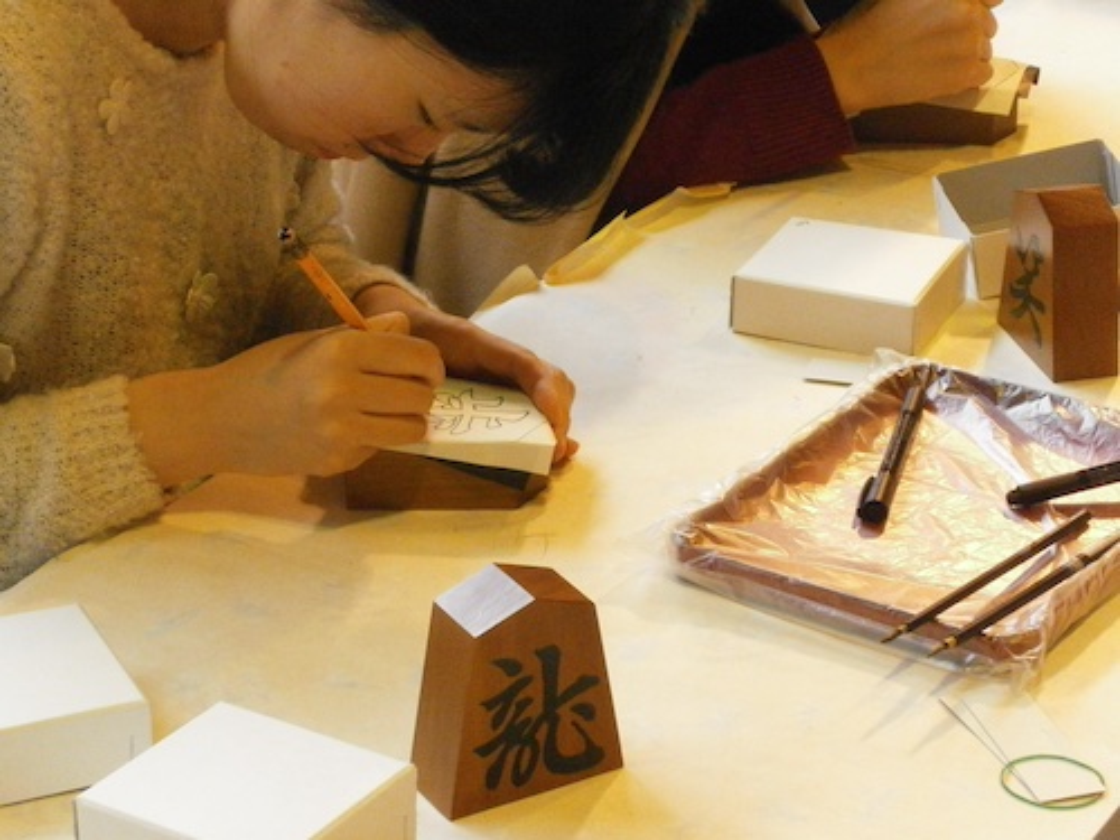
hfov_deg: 18.2
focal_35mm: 108
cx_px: 560
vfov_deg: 13.7
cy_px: 420
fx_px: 3494
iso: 800
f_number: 6.5
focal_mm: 19.2
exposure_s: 1/40
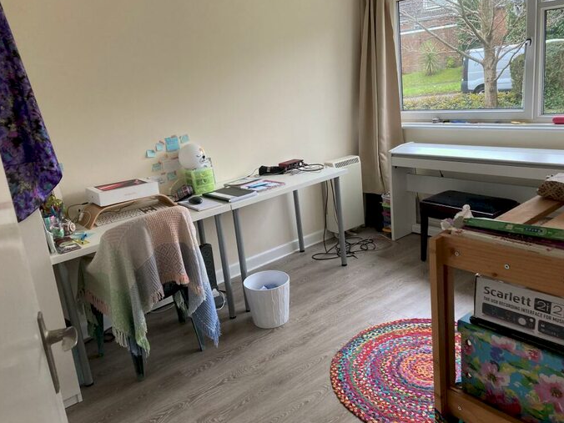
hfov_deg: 61.7
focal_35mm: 29
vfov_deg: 48.2
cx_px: 283
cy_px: 208
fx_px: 472
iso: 125
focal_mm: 3.99
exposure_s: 1/60
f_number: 1.8
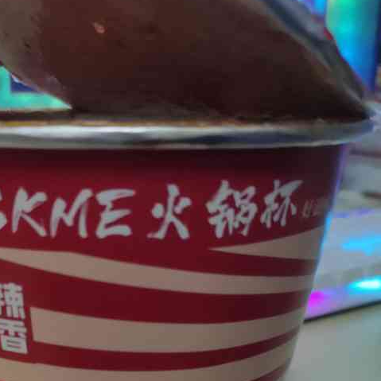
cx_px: 106
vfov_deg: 36.6
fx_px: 535
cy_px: 347
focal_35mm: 43
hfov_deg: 38.4
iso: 330
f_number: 1.89
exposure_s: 1/33
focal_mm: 5.43
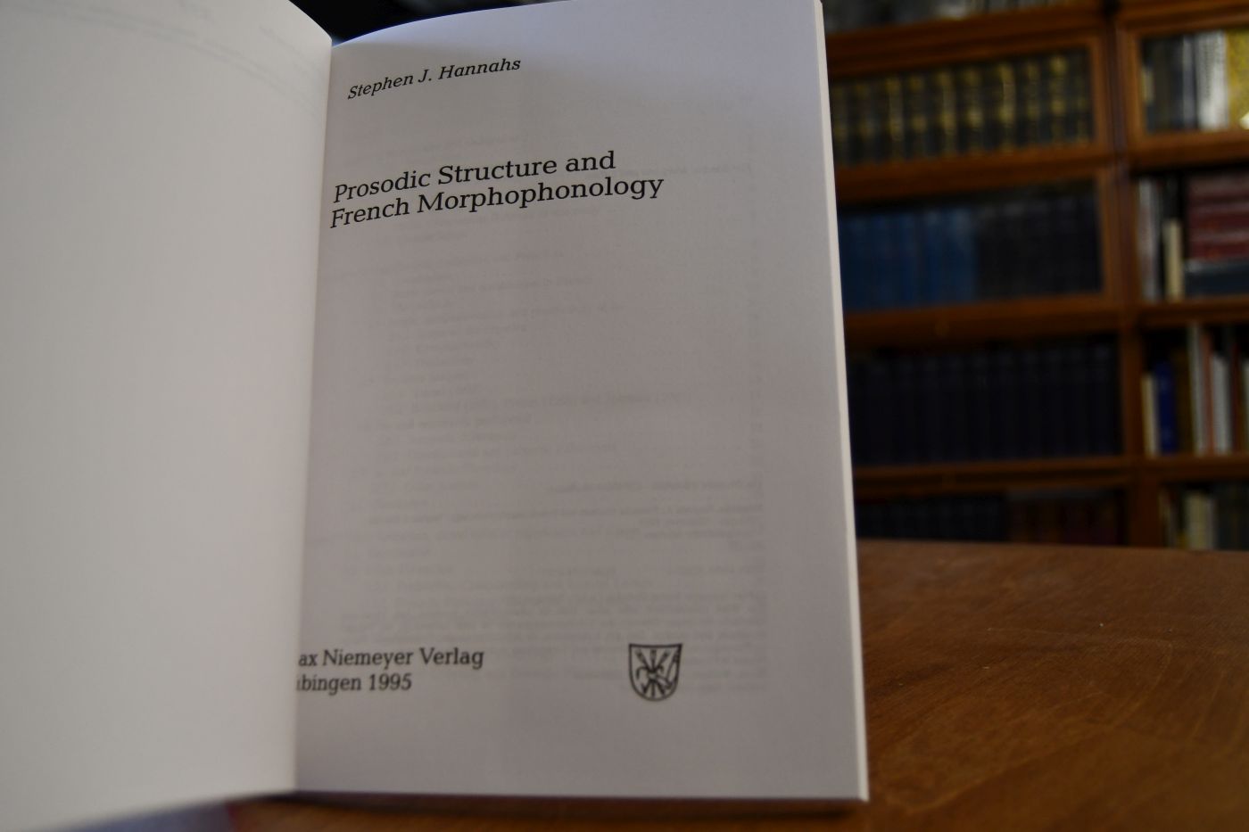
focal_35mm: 30
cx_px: 624
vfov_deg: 43.6
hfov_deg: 61.9
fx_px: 1041
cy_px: 416
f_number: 3.5
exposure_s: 1/200
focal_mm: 20
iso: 800
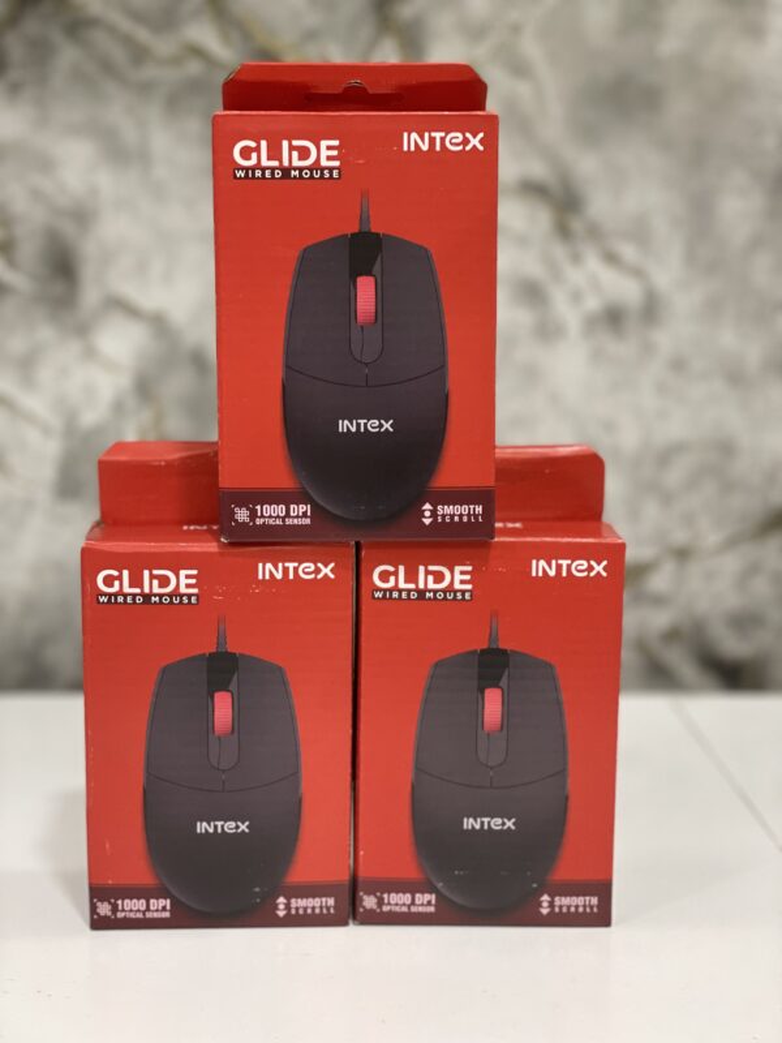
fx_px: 1566
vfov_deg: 36.8
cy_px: 522
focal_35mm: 52
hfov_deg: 28.0
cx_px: 391
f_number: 2
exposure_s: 1/100
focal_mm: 6
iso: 250
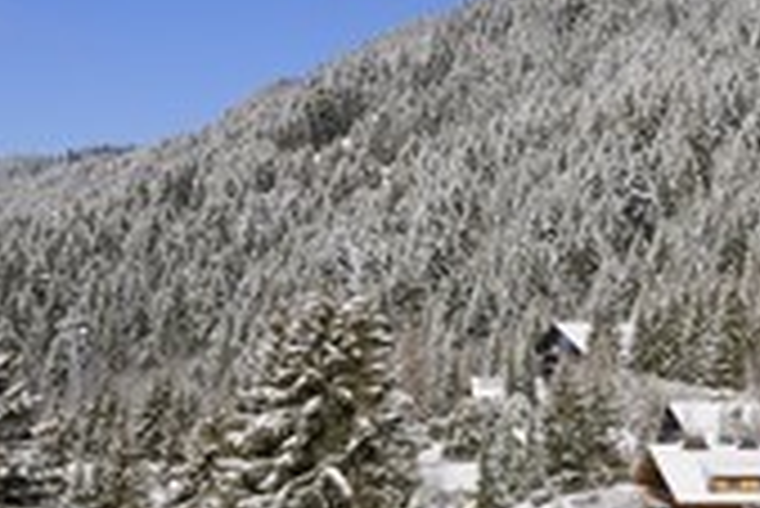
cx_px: 787
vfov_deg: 15.7
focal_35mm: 87
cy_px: 261
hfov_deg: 22.3
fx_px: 1838
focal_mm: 35
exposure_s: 1/160
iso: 200
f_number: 16
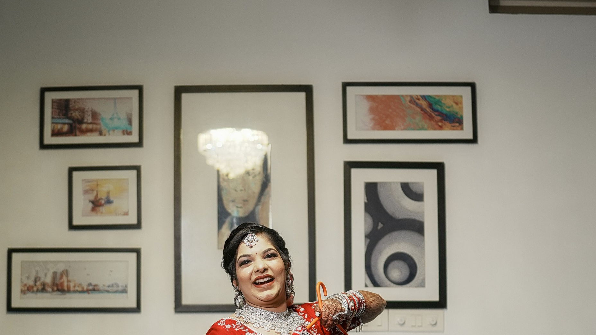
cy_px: 257
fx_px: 1201
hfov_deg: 27.9
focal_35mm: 76
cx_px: 283
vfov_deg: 15.8
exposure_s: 1/250
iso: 400
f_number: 1.4
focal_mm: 35
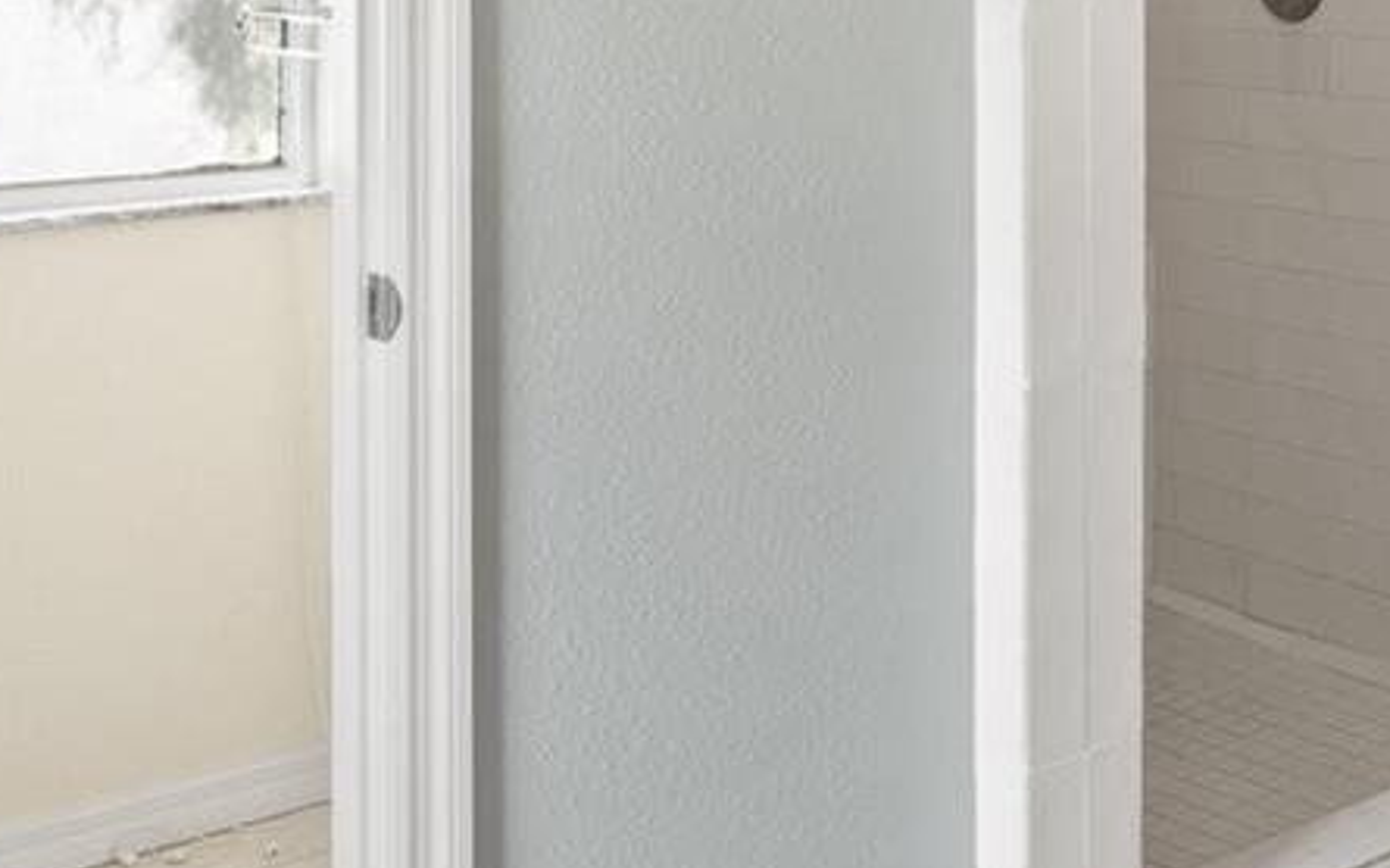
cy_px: -69
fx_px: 2083
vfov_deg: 22.3
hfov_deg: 30.7
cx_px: 1702
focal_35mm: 55
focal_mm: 10
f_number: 8
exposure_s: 1/13
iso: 400
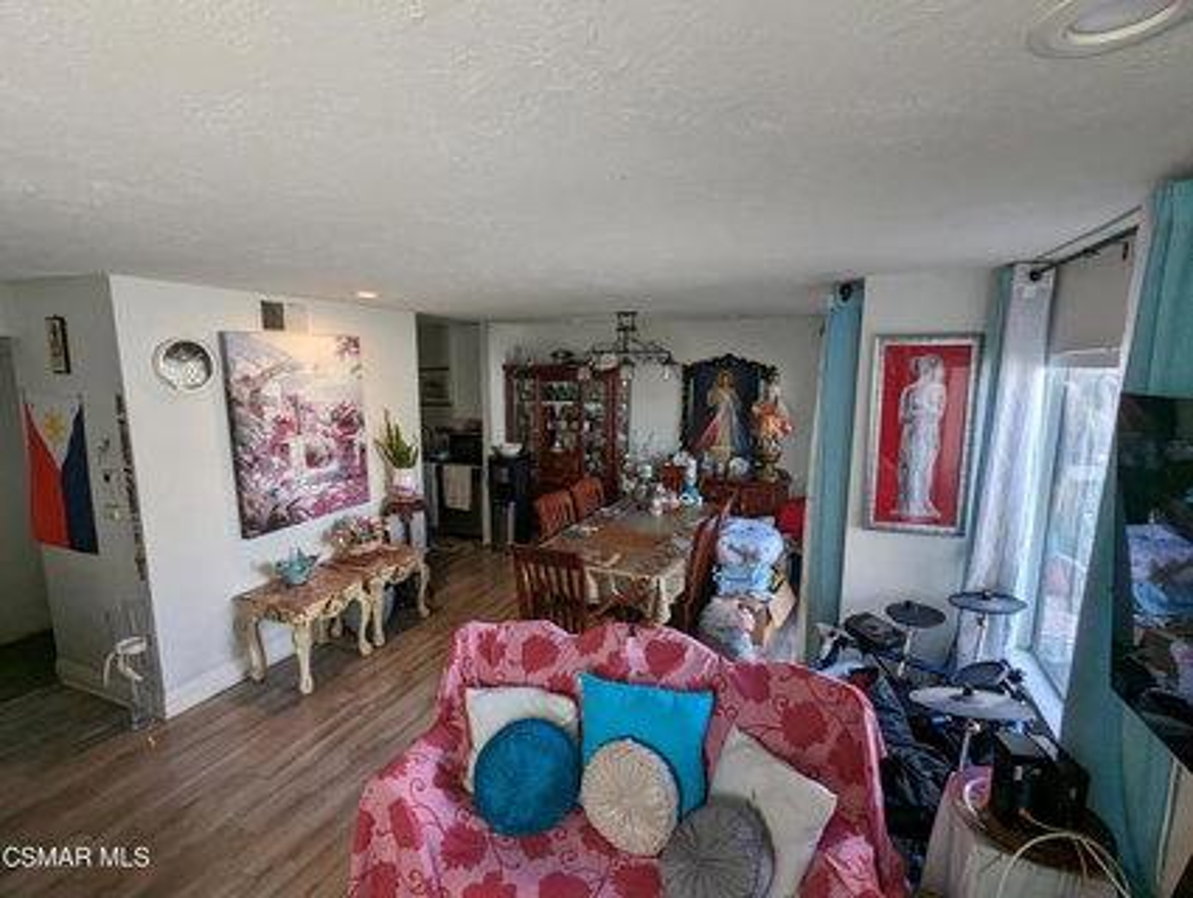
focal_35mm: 16
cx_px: 596
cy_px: 449
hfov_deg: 94.4
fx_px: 552
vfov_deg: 78.2
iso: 197
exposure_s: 1/135
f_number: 2.2
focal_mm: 2.35
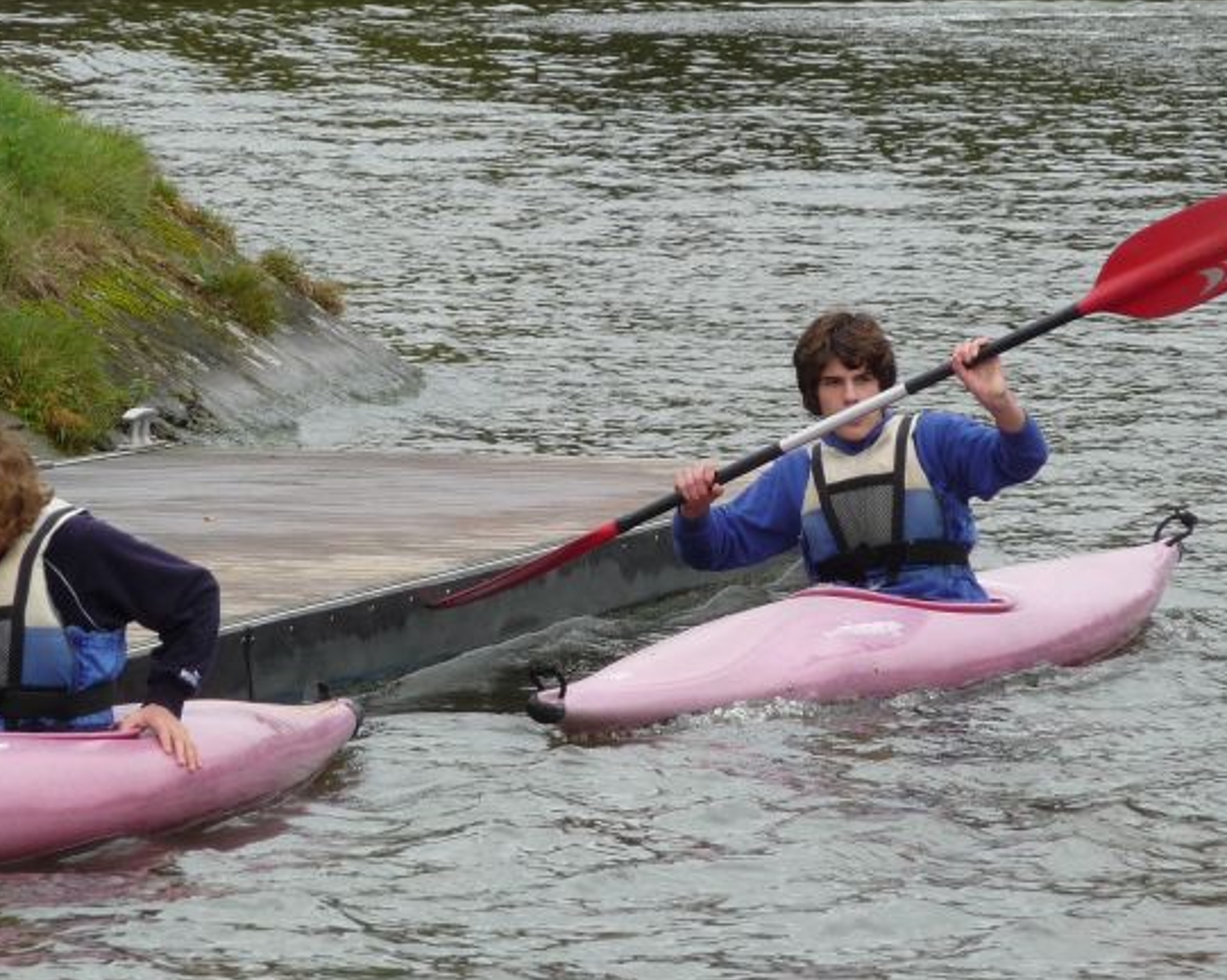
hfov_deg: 6.5
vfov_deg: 5.2
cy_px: 445
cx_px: 565
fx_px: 10778
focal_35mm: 297
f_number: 4.8
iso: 100
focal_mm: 32.3
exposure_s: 1/200
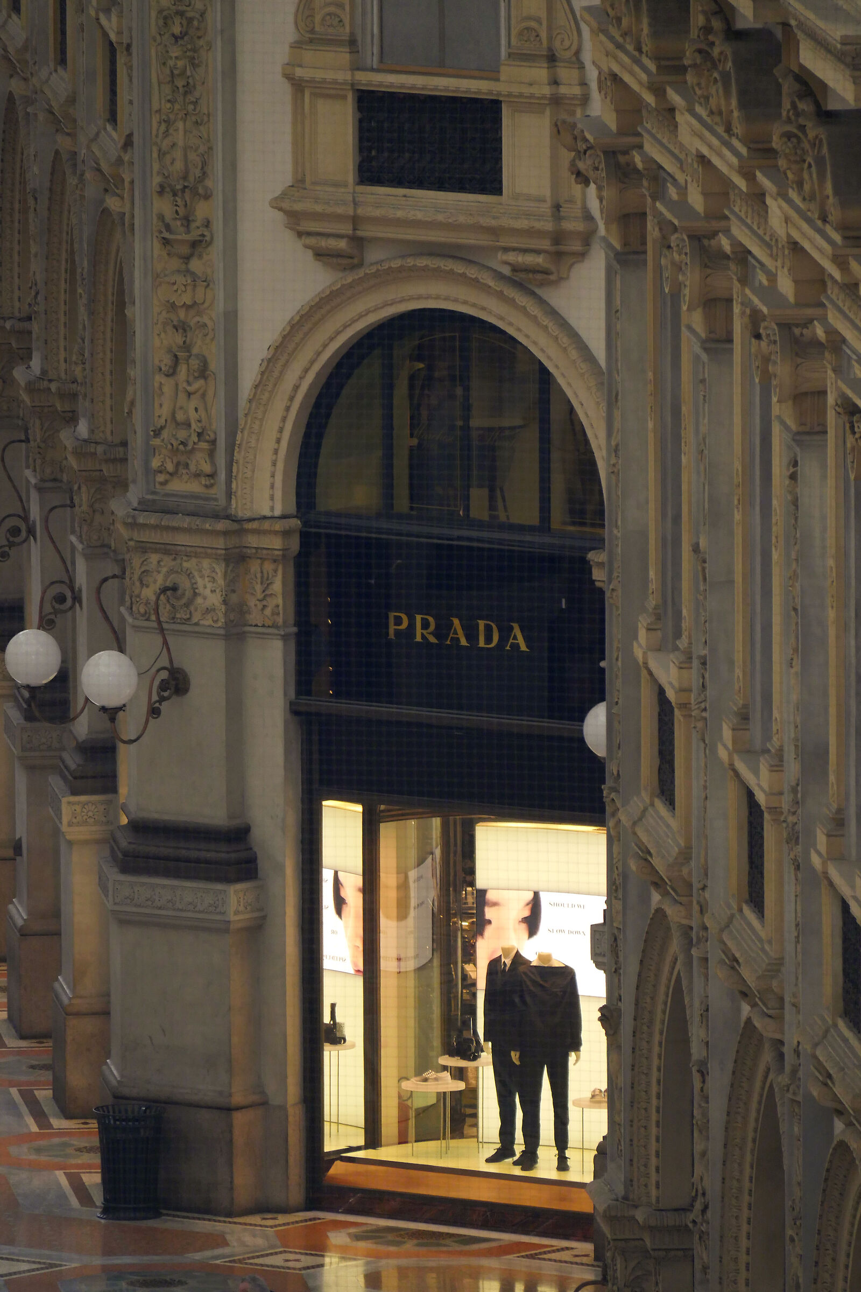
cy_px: 646
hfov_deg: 2.3
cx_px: 430
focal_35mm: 600
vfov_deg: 3.4
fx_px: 21523
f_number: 5.6
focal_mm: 300
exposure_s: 1/160
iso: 800
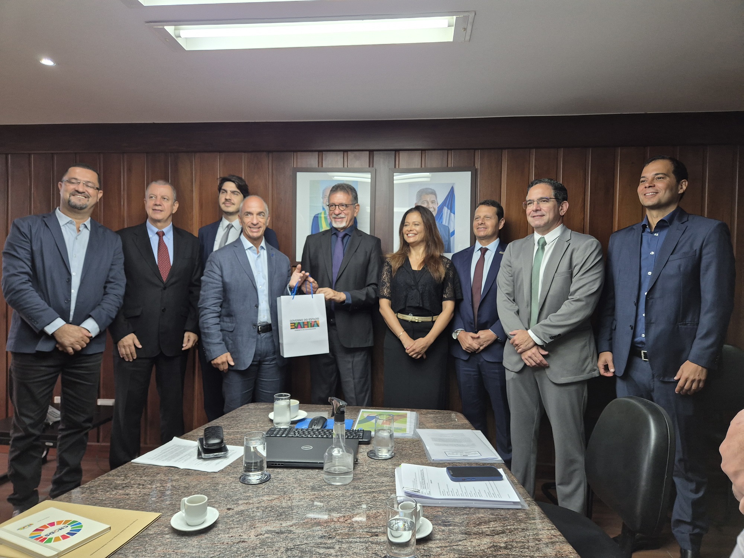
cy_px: 279
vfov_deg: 58.9
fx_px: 494
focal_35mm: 23
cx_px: 372
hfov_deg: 73.9
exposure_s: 1/120
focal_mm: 5.4
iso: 250
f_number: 1.8
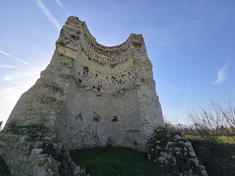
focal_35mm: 13
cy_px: 88
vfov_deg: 89.9
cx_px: 118
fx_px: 88
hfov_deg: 106.2
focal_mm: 2.2
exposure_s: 1/1645
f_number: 2.2
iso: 50
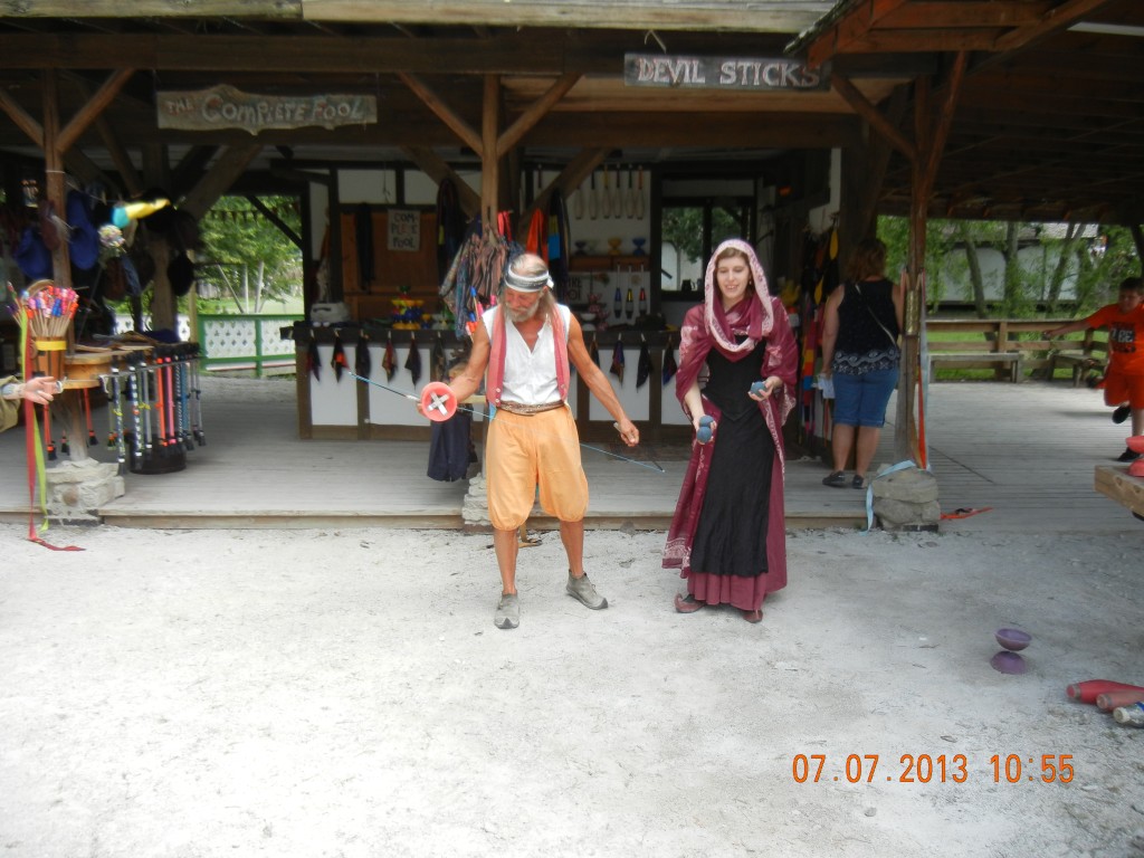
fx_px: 991
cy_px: 429
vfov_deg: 46.8
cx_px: 572
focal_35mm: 30
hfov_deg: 60.0
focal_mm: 5.4
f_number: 3.5
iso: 160
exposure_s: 1/294
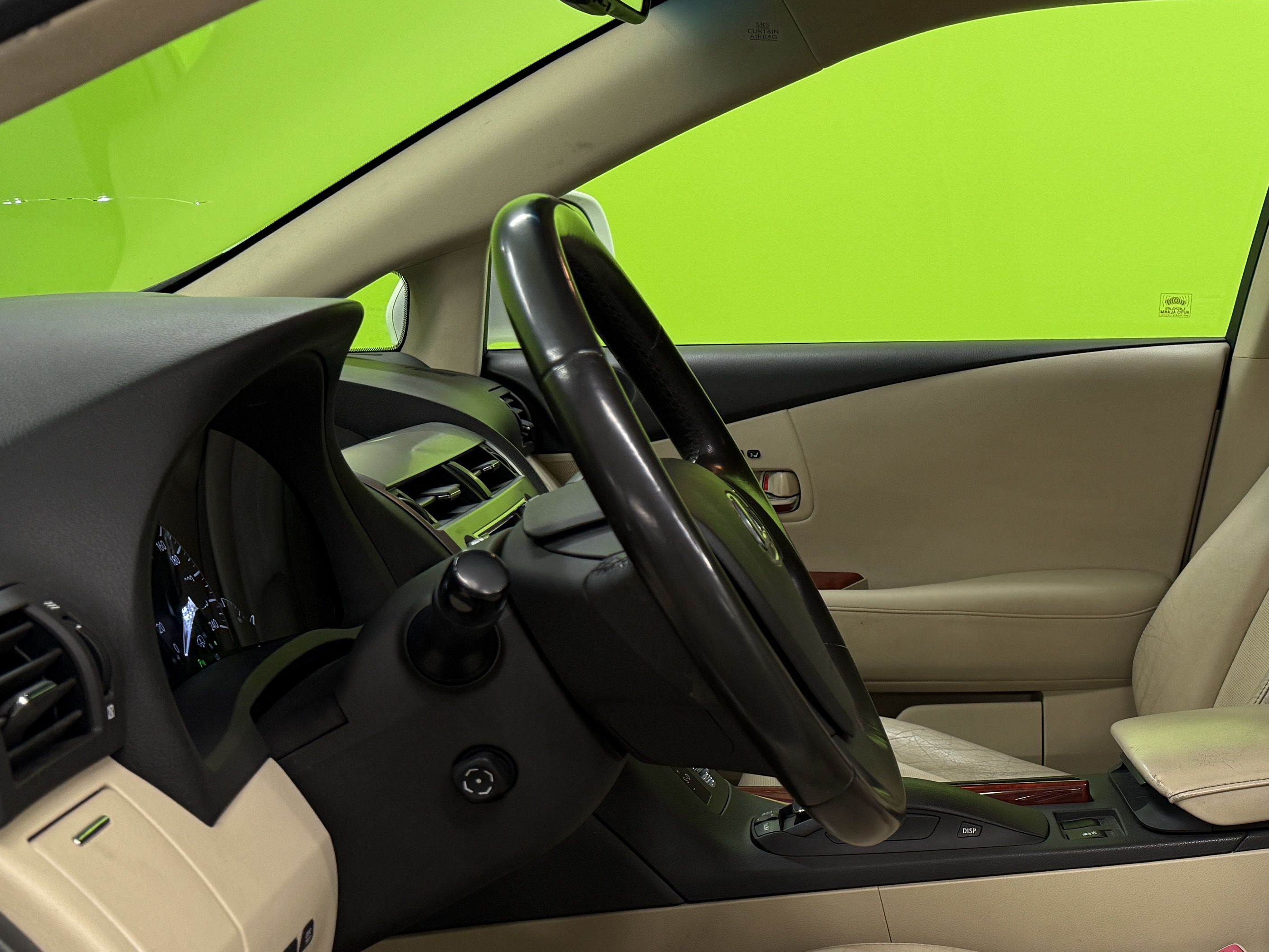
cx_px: 1113
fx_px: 1796
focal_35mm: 49
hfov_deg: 36.8
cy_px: 766
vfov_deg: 29.0
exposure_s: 1/100
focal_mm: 6.76
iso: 125
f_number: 1.78
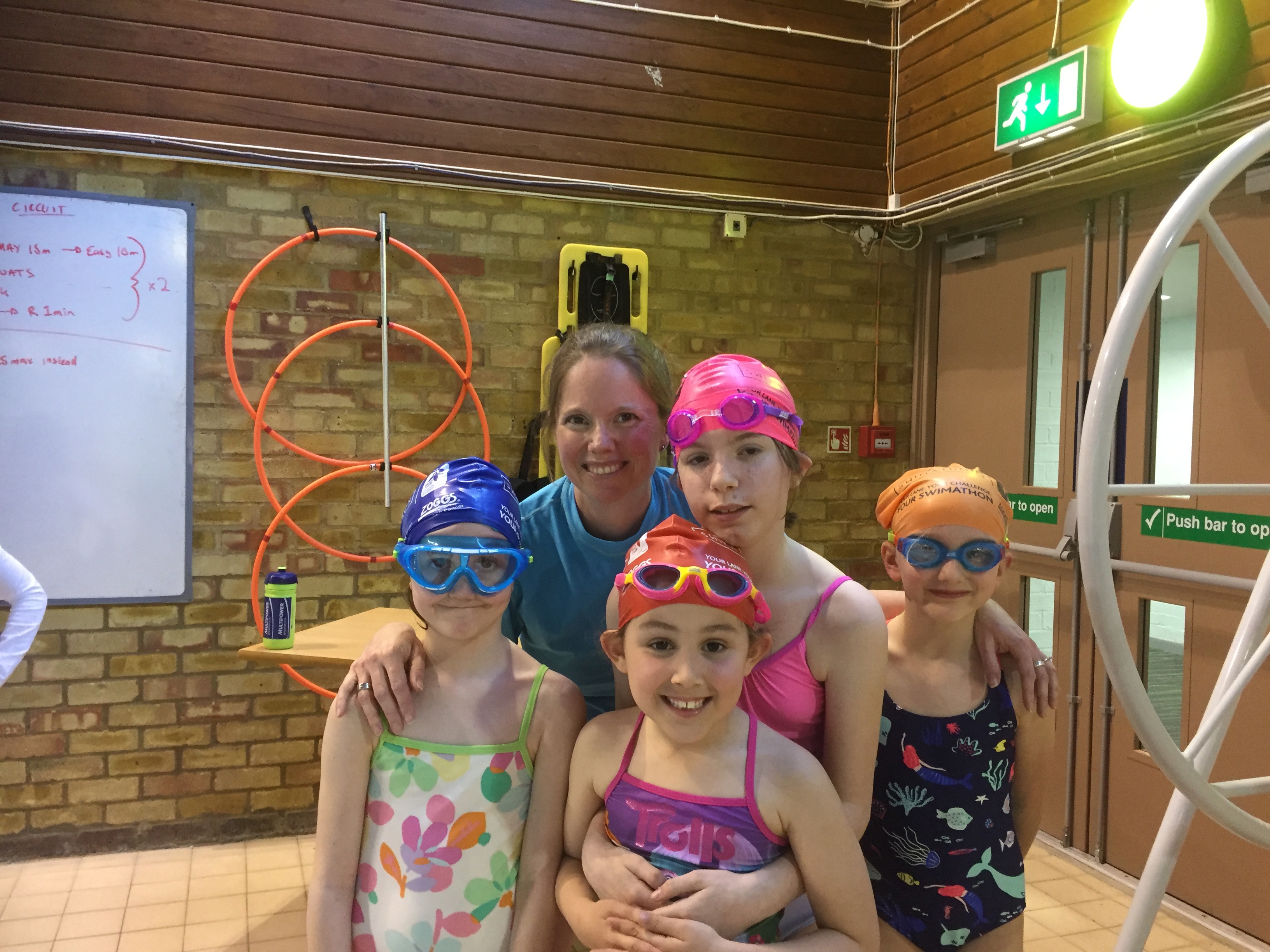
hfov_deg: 61.7
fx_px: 1064
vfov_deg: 48.2
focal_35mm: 29
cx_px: 635
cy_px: 476
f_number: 2.2
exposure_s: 1/33
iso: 200
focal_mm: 4.15
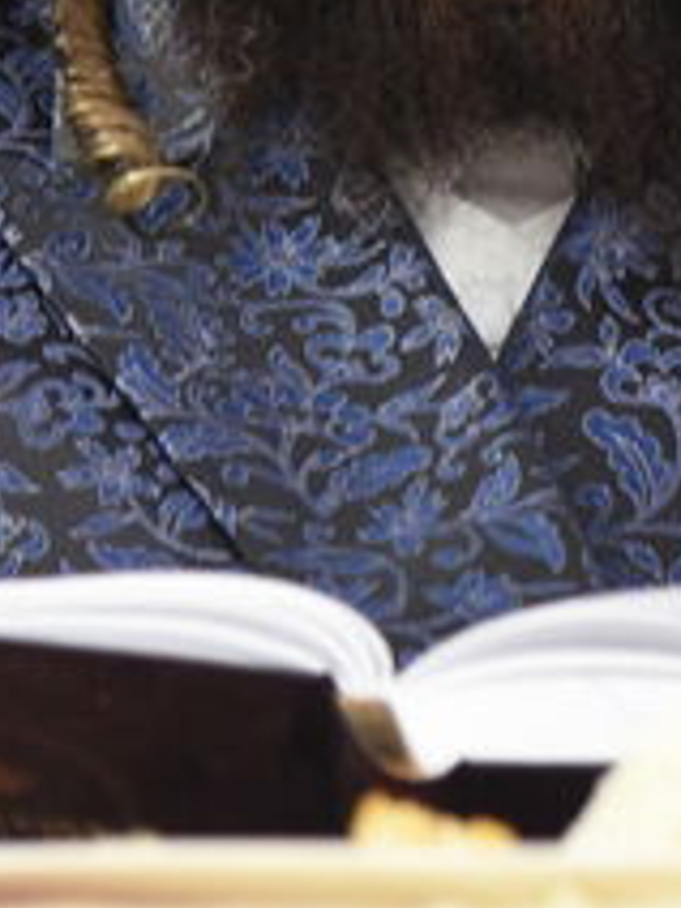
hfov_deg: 2.7
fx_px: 14610
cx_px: 454
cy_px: -362
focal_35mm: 557
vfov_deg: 3.5
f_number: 4.5
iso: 2500
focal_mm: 120
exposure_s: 1/125
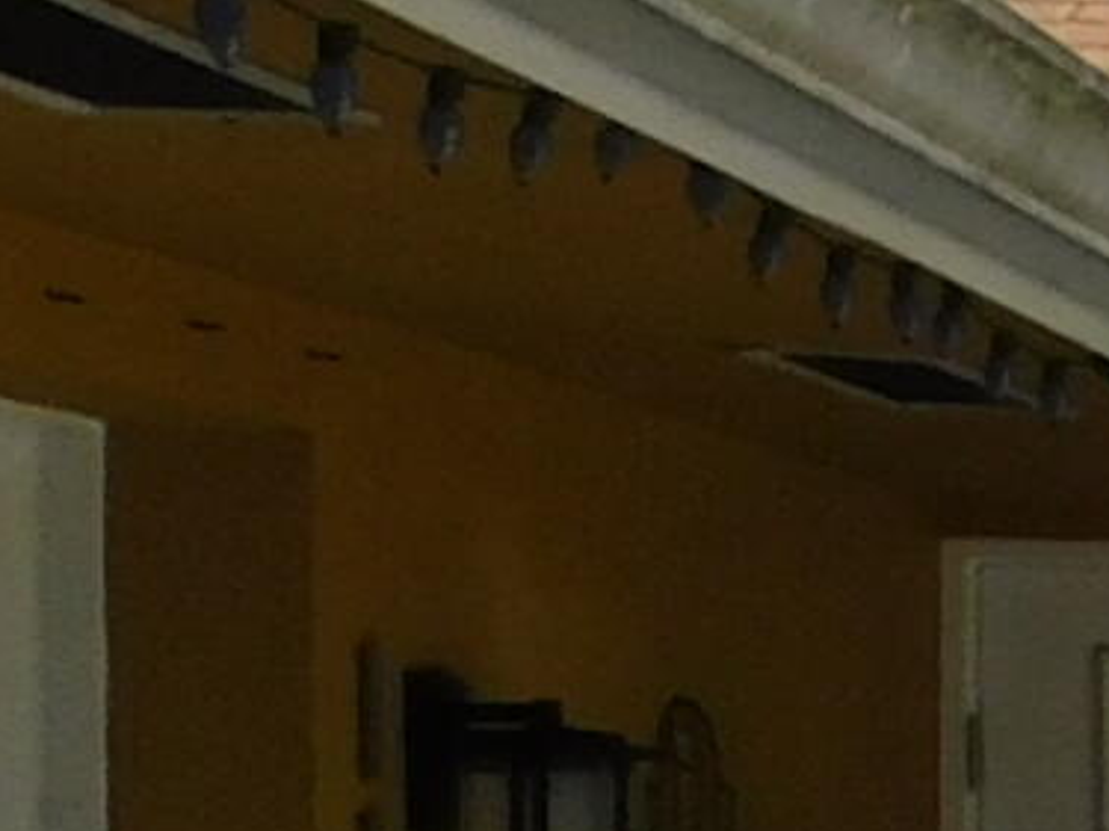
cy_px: 1171
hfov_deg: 8.0
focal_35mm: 184
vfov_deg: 7.9
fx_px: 5893
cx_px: 4072
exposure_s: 1/1000
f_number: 3
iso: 125
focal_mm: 4
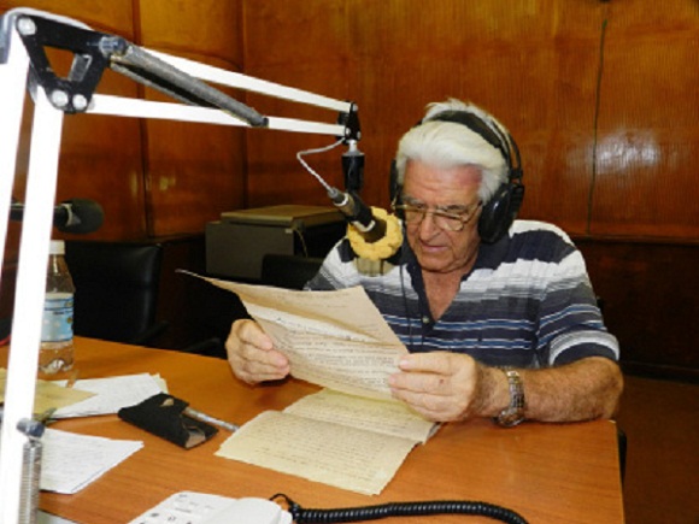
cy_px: 262
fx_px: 565
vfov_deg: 49.7
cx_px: 350
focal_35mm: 28
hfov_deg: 63.4
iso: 200
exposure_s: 1/30
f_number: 3.6
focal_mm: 5
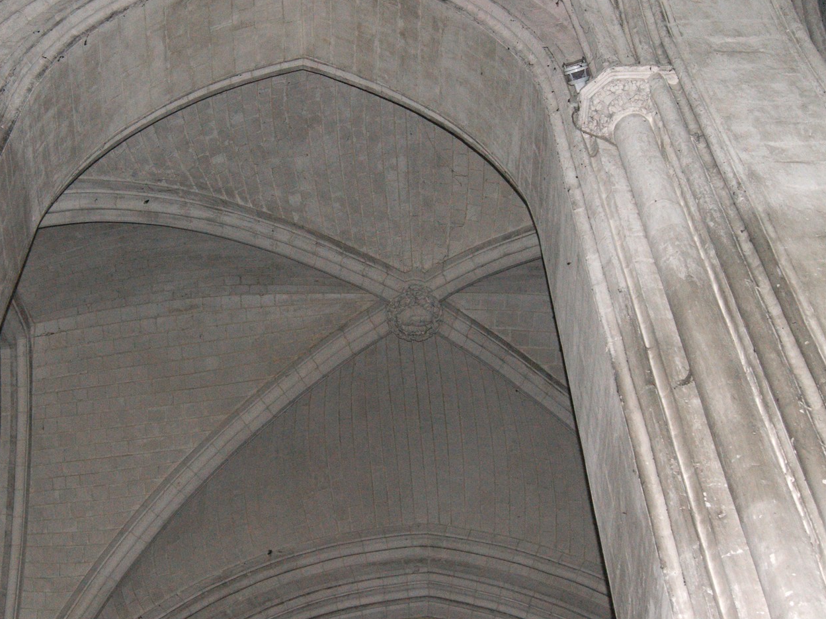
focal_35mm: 60
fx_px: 1432
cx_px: 261
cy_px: 275
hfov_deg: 31.9
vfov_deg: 24.4
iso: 400
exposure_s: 1/60
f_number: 5.6
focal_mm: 26
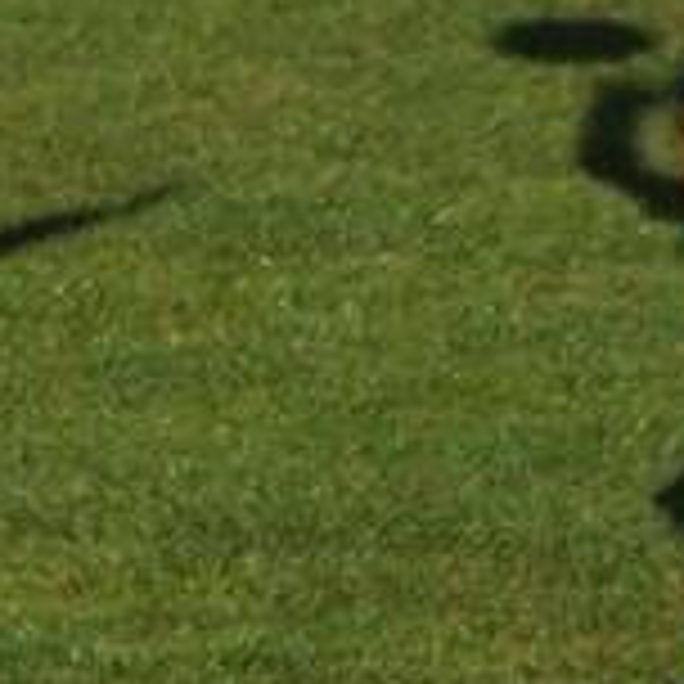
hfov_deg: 2.9
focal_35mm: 602
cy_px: -716
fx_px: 13458
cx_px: -621
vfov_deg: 2.9
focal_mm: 70
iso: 100
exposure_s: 1/500
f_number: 7.1
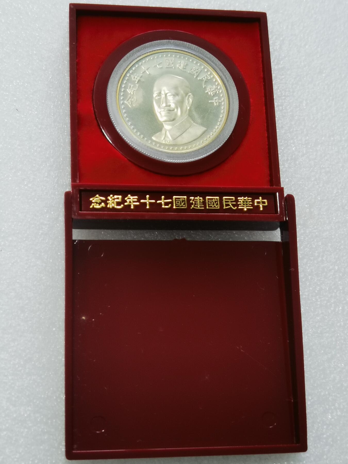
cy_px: 232
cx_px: 174
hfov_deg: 23.3
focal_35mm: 63
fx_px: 844
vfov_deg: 30.7
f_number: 1.9
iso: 80
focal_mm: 6.67
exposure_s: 1/100
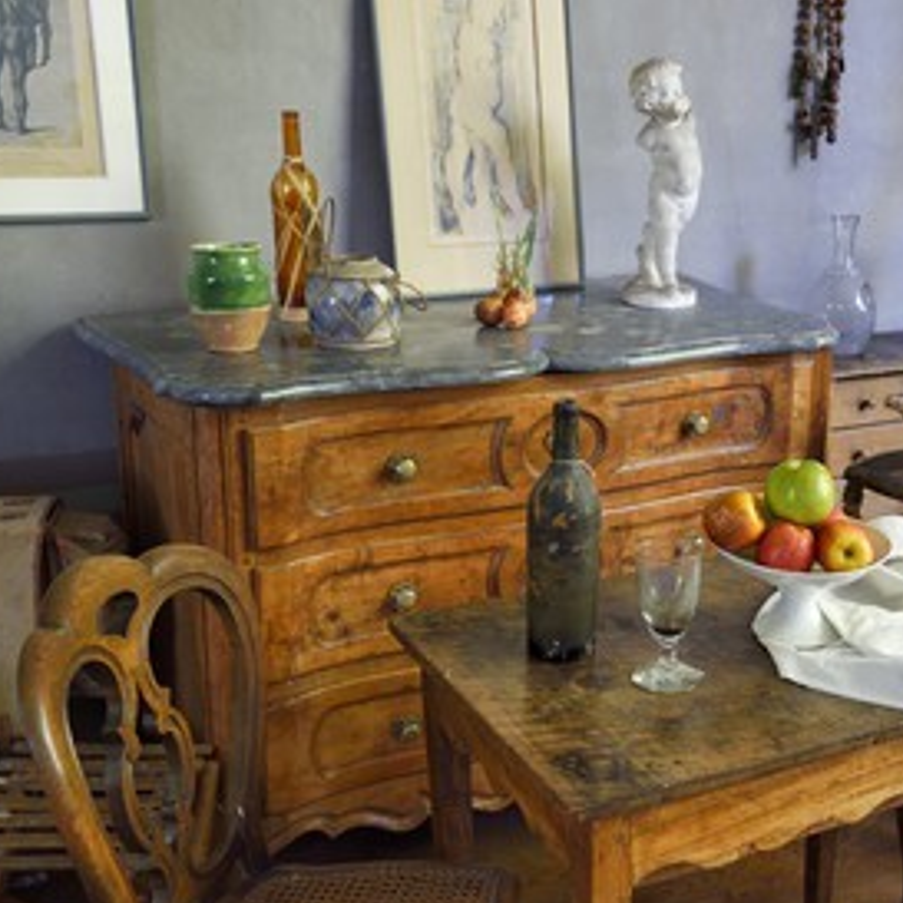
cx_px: 645
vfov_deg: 36.1
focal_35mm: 47
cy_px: 460
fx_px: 1387
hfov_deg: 35.5
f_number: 5.6
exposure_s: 1/15
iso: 800
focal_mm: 36
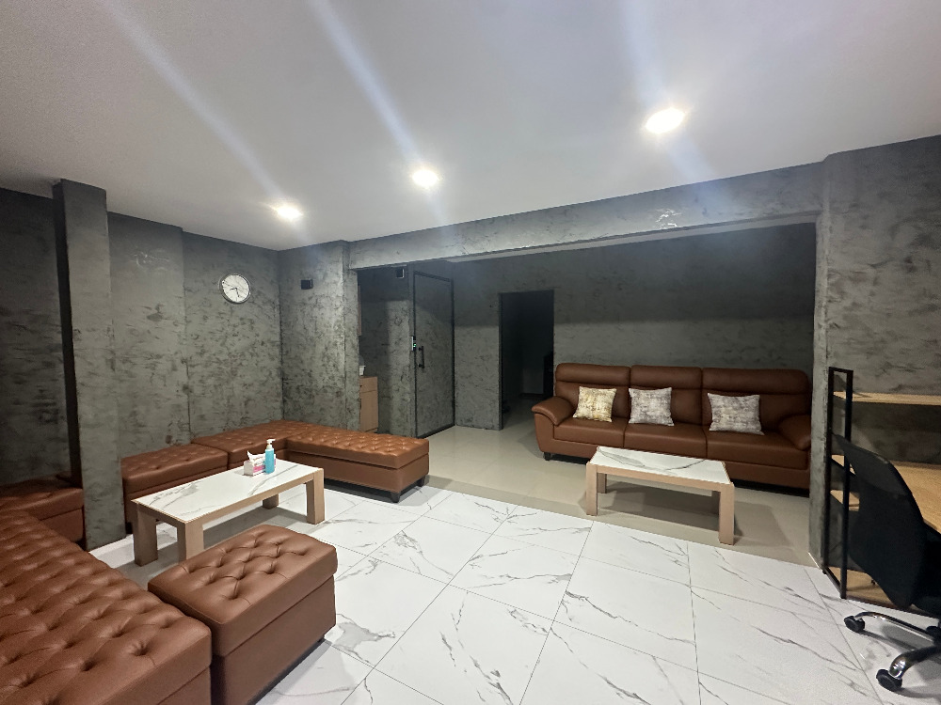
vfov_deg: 85.7
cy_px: 352
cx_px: 470
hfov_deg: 102.1
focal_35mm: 14
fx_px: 381
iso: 640
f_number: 2.2
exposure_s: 1/50
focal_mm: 2.22
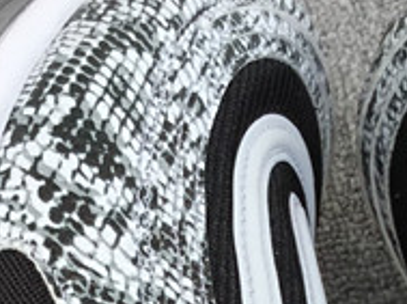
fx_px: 1737
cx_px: 187
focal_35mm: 148
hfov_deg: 13.4
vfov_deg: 9.1
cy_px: 693
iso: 25
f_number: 2.4
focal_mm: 3.3
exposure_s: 1/345
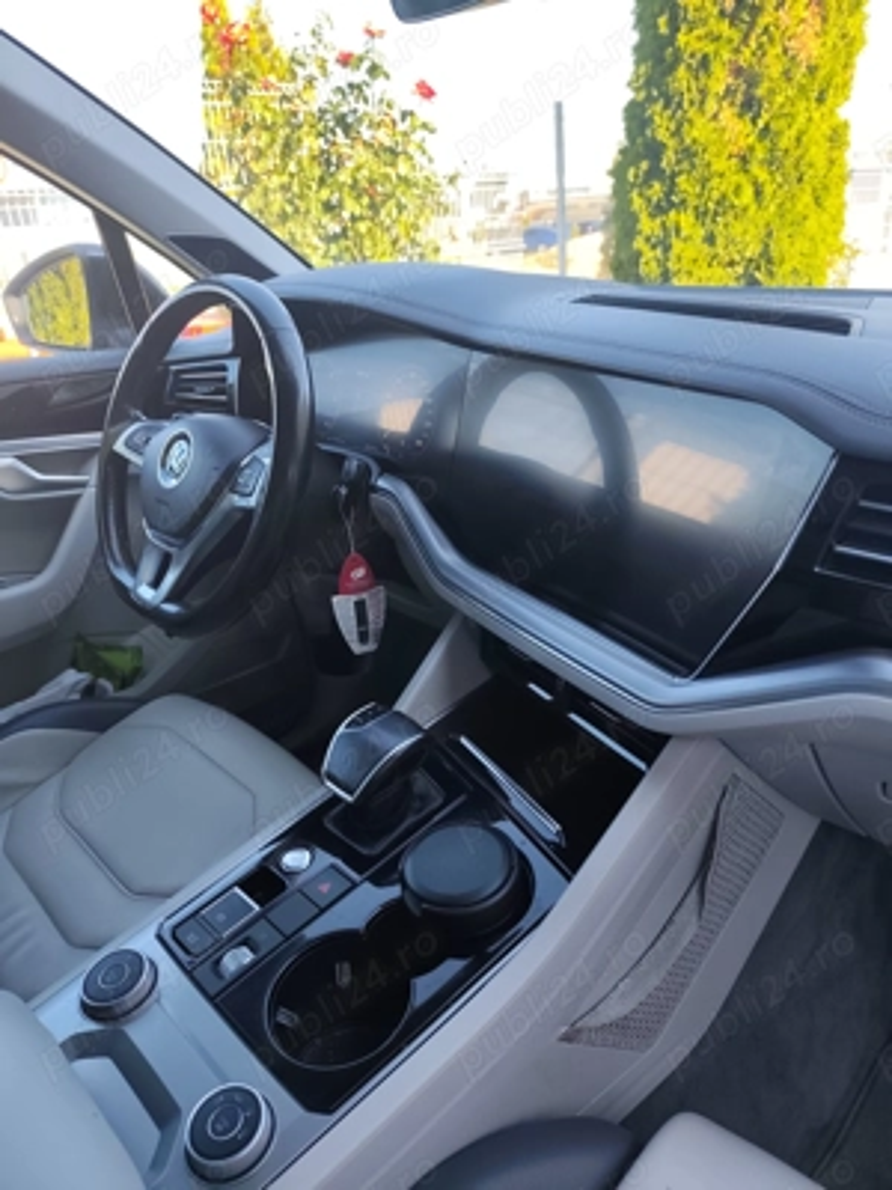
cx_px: 446
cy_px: 595
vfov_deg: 73.9
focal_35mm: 23
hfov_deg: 58.9
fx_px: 790
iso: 50
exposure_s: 1/109
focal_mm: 6.19
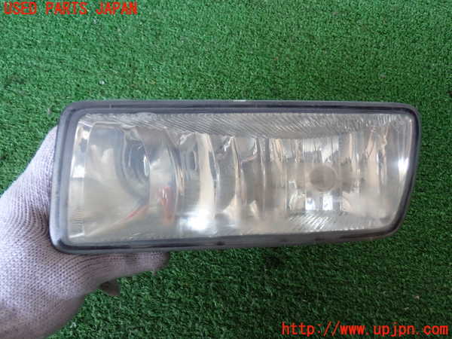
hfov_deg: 51.4
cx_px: 226
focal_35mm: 36
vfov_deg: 39.7
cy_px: 170
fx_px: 470
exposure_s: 1/40
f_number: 2.5
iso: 200
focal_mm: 6.37
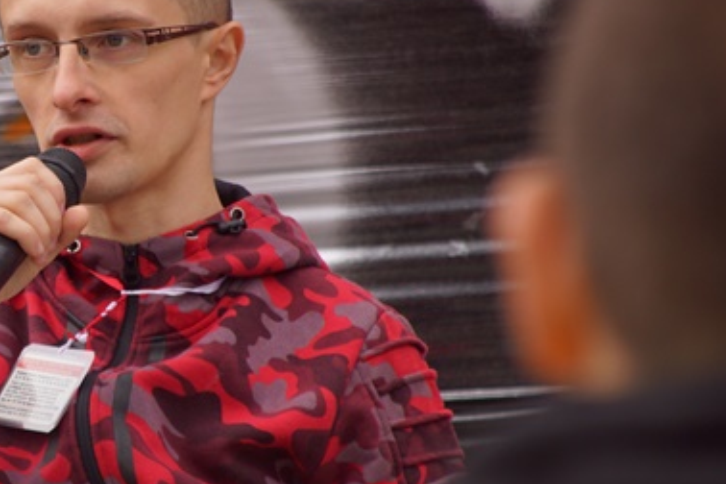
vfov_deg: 1.9
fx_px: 14418
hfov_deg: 2.9
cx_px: -2
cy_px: 244
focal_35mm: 715
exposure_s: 1/320
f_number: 6.3
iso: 200
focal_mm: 200
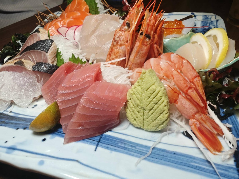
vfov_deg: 58.9
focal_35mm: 23
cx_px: 120
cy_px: 90
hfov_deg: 73.9
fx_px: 159
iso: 125
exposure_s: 1/60
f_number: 1.8
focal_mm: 2.03
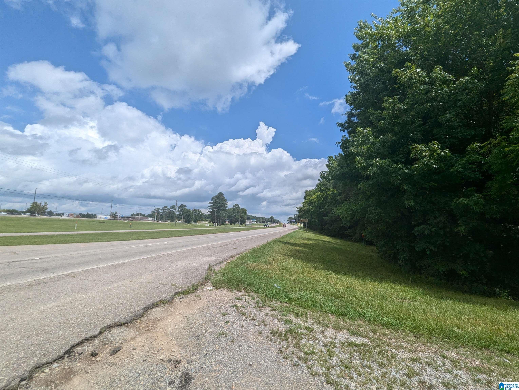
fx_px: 195
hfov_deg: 106.1
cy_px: 195
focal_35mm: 13
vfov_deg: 90.1
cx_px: 260
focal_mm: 1.95
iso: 46
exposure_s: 1/2519
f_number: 2.2
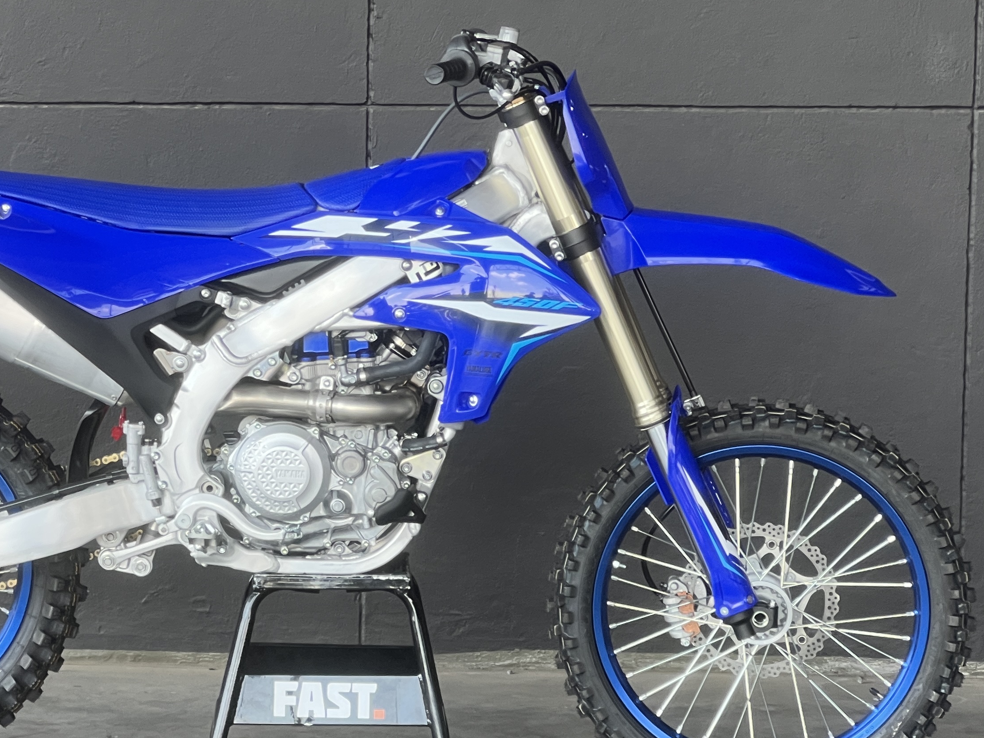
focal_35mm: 140
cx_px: 315
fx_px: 3979
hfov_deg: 14.1
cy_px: 375
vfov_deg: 10.6
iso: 80
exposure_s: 1/99
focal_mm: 9
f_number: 2.8
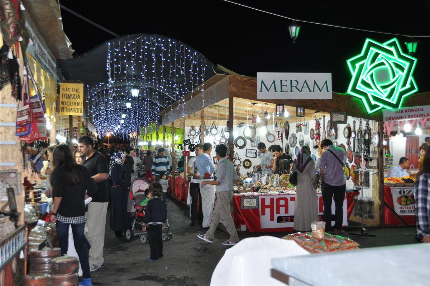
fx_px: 573
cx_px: 215
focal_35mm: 48
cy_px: 143
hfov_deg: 41.2
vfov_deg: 28.0
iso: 800
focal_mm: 32
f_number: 4
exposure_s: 1/60
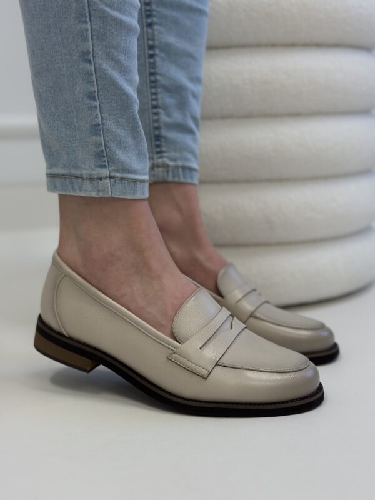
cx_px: 188
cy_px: 250
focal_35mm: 48
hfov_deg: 30.3
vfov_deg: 39.7
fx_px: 693
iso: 100
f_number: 1.78
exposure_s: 1/100
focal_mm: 6.86
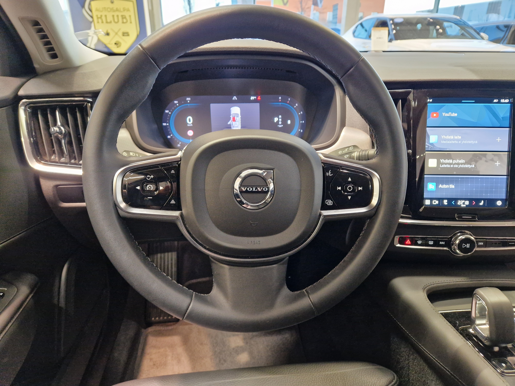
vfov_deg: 58.9
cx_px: 258
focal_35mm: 23
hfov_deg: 73.9
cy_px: 193
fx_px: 342
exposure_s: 1/100
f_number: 1.8
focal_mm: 5.4
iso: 800
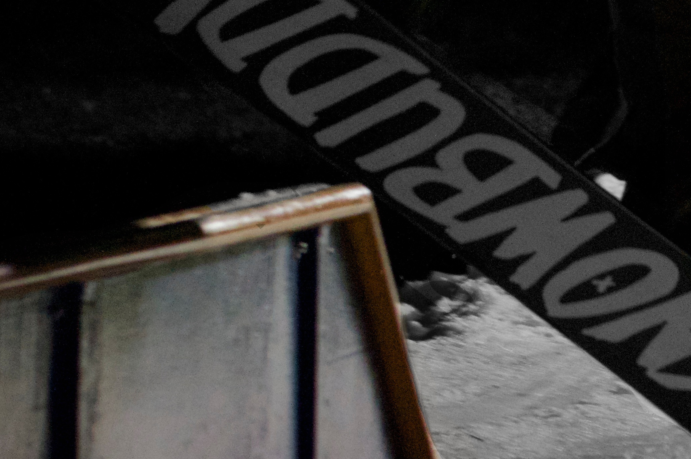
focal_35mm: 651
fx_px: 12484
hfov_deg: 3.2
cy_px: 175
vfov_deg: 2.1
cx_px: 450
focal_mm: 150
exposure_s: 1/250
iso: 2500
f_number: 6.3
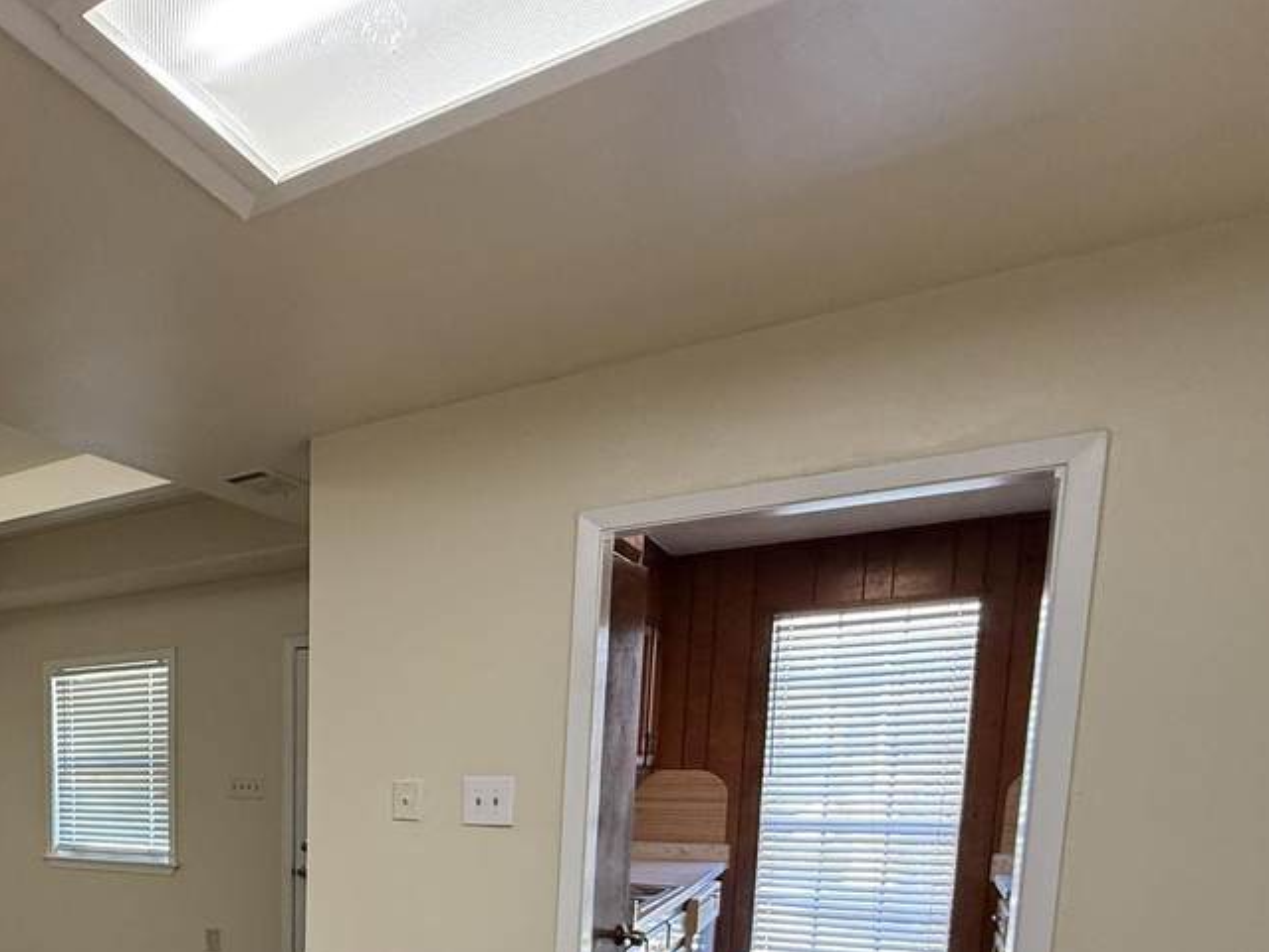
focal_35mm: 28
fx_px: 1026
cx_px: 28
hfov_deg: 52.0
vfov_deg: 44.5
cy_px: 885
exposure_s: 1/60
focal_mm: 2.22
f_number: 2.2
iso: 250
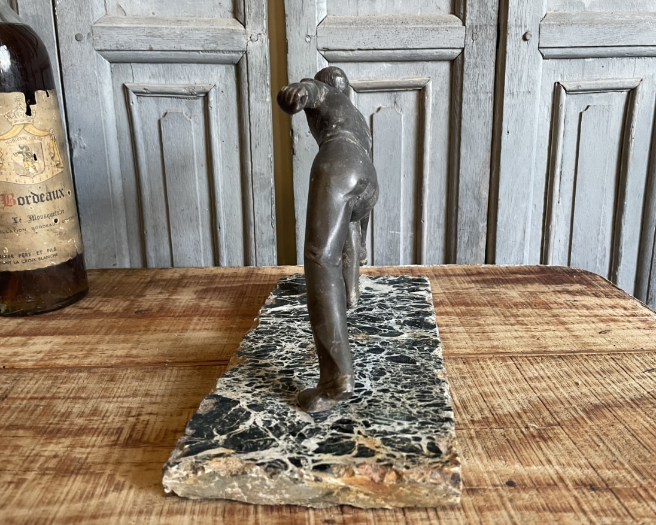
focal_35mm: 28
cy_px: 261
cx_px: 356
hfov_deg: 62.1
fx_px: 544
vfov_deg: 51.5
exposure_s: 1/50
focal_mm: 4.2
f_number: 1.6
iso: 200
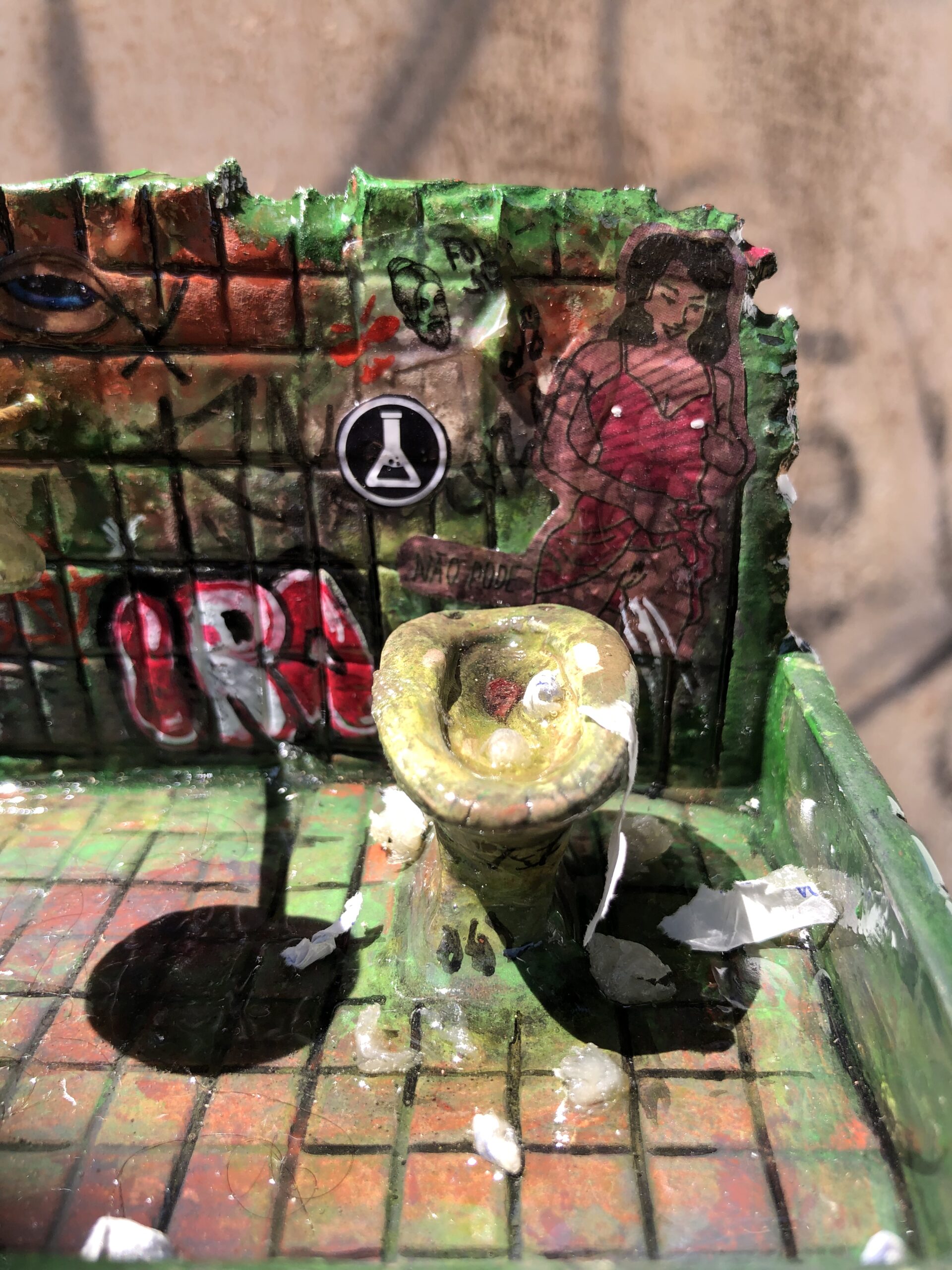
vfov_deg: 63.4
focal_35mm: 28
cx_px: 476
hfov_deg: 49.7
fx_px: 1027
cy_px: 635
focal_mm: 4
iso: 20
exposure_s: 1/511
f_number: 1.8
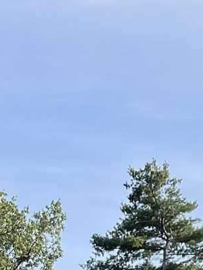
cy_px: 441
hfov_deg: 10.0
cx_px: 79
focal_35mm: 149
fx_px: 1164
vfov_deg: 12.4
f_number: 1.5
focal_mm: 5.7
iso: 50
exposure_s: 1/2762
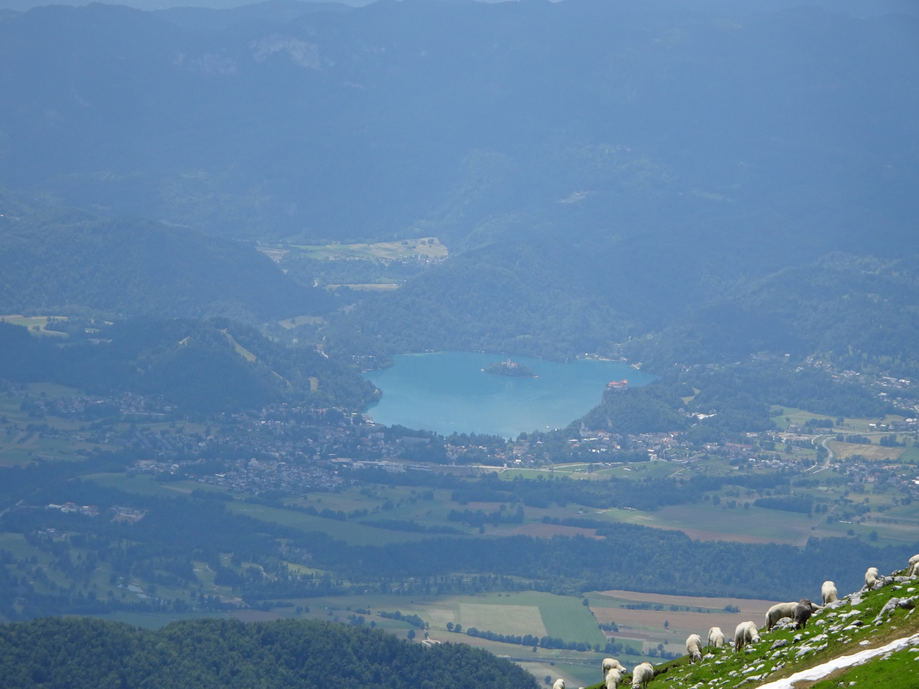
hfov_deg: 12.8
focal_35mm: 154
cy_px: 344
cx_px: 460
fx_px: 4088
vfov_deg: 9.6
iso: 80
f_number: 5.6
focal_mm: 26.39
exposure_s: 1/500
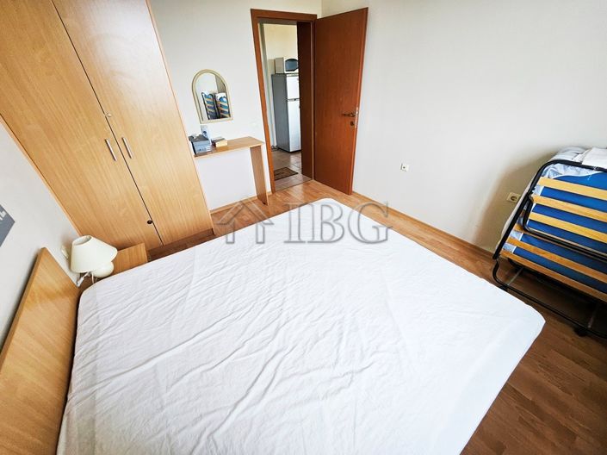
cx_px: 304
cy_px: 228
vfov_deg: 89.9
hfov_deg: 106.2
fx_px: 228
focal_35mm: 13
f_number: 2.2
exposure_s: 1/50
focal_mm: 1.7
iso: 50
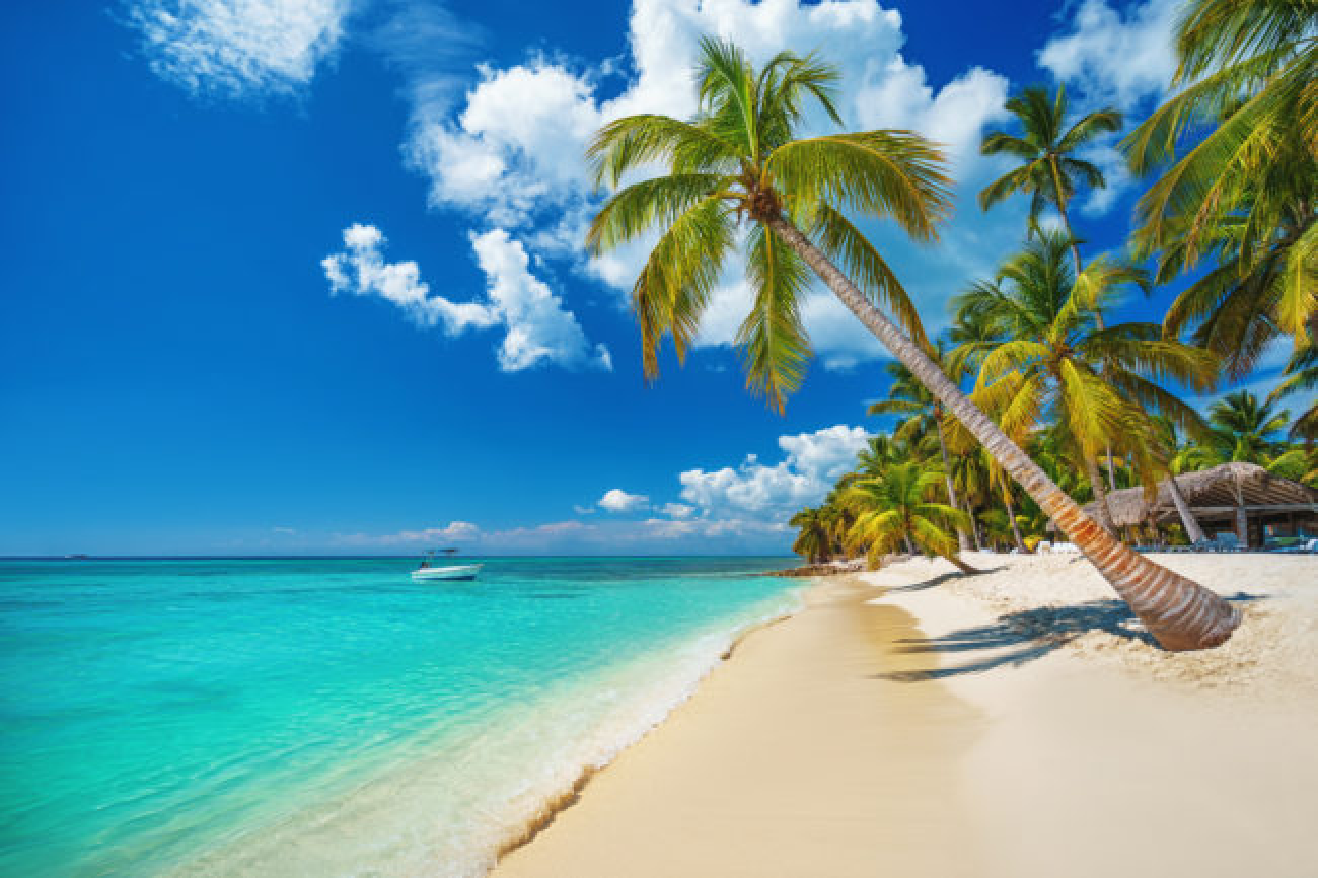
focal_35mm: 16
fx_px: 586
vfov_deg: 73.7
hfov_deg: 96.8
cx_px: 659
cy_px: 439
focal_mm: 16
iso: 100
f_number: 5.6
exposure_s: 1/400
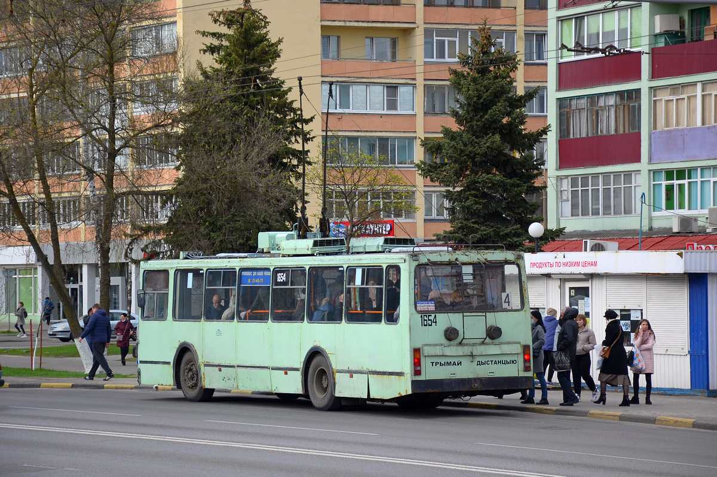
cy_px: 238
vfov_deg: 10.1
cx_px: 358
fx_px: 2685
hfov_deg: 15.2
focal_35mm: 135
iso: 100
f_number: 5.3
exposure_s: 1/320
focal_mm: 90
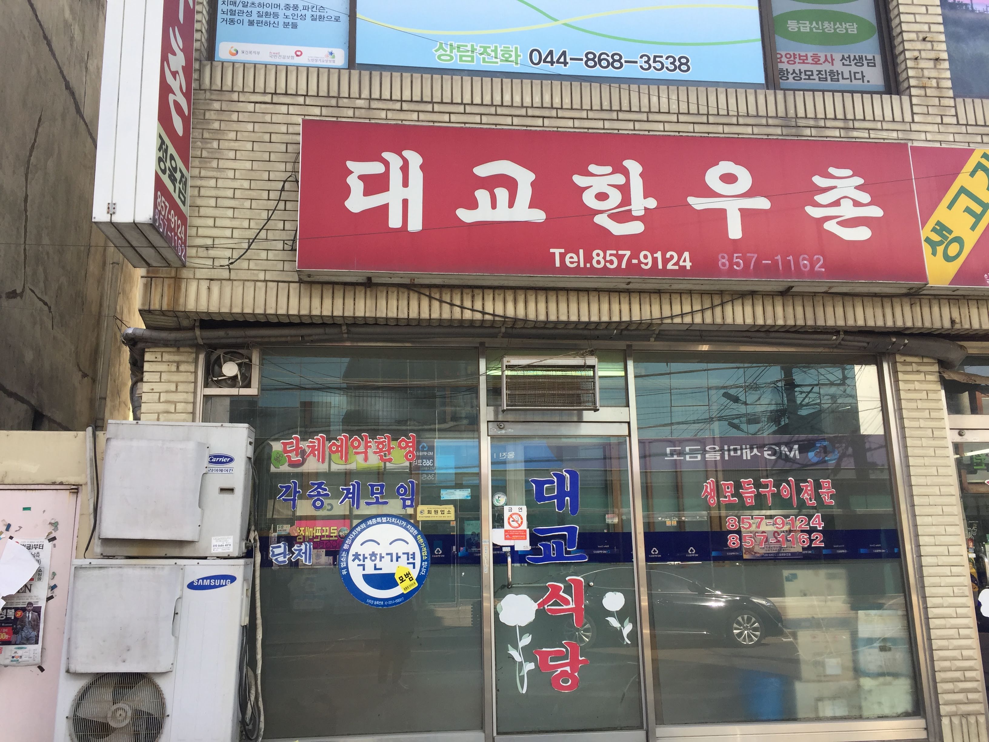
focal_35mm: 29
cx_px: 494
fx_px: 829
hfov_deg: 61.7
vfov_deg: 48.2
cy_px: 371
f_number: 2.2
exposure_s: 1/439
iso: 32
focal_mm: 4.15
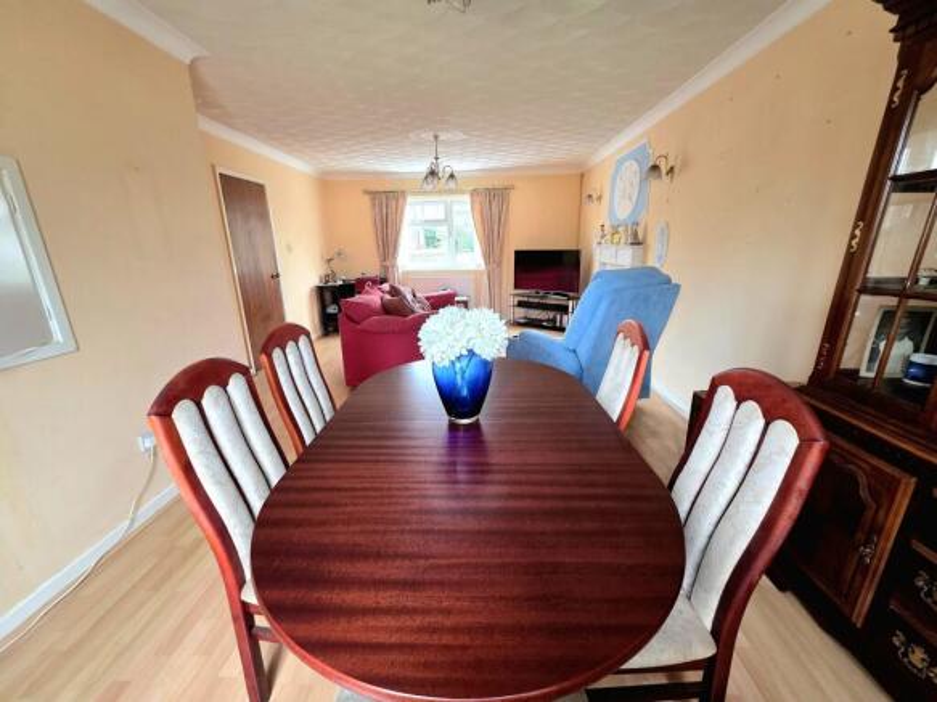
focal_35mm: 13
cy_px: 351
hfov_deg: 106.2
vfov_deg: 89.9
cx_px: 468
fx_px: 352
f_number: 1.9
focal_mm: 2.2
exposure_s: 1/50.3
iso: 200
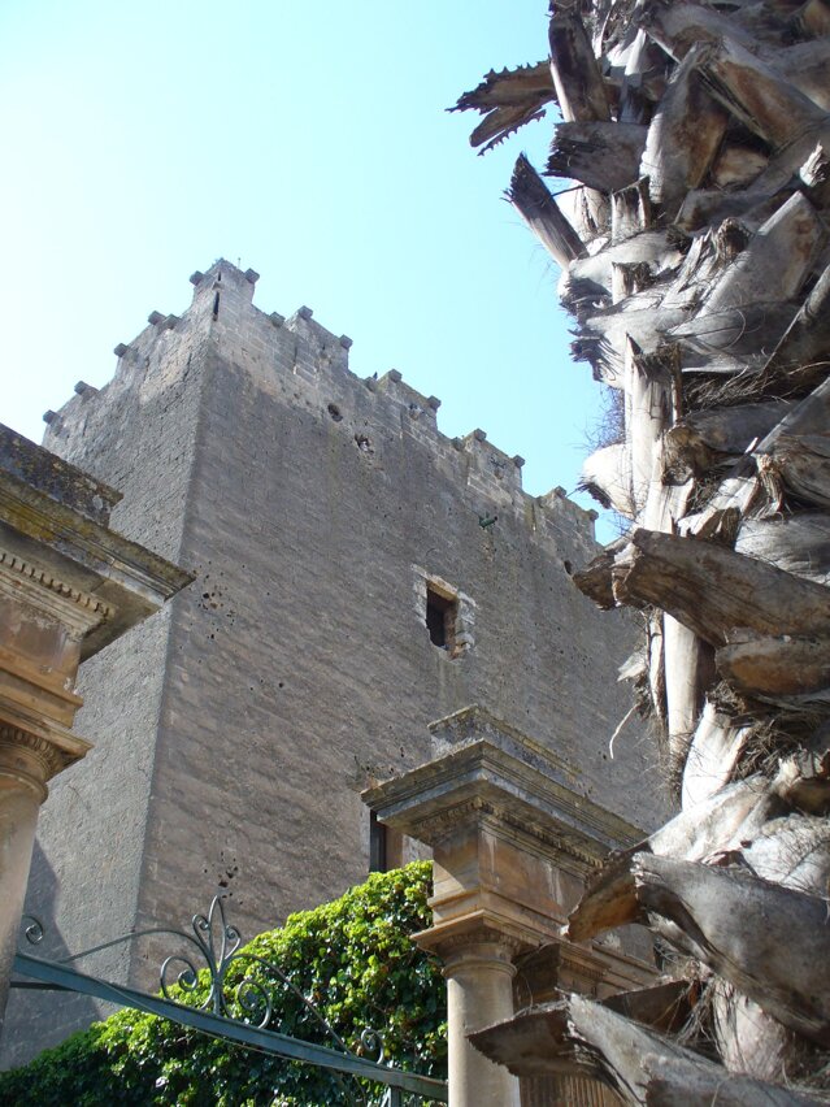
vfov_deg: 50.1
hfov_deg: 38.7
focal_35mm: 37
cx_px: 415
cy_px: 554
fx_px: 1183
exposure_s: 1/125
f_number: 5.6
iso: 80
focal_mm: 6.1
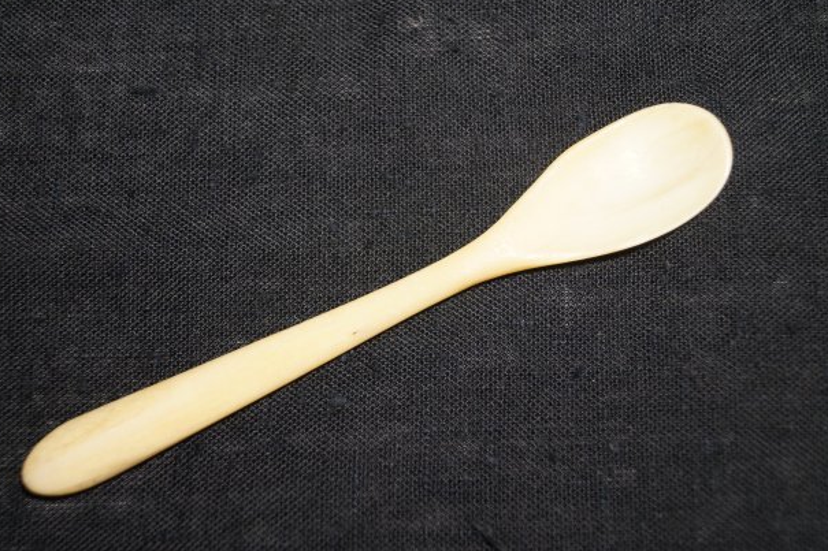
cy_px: 275
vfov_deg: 24.4
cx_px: 396
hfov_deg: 35.9
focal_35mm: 56
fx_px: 1277
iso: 2500
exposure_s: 1/60
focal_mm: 35
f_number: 5
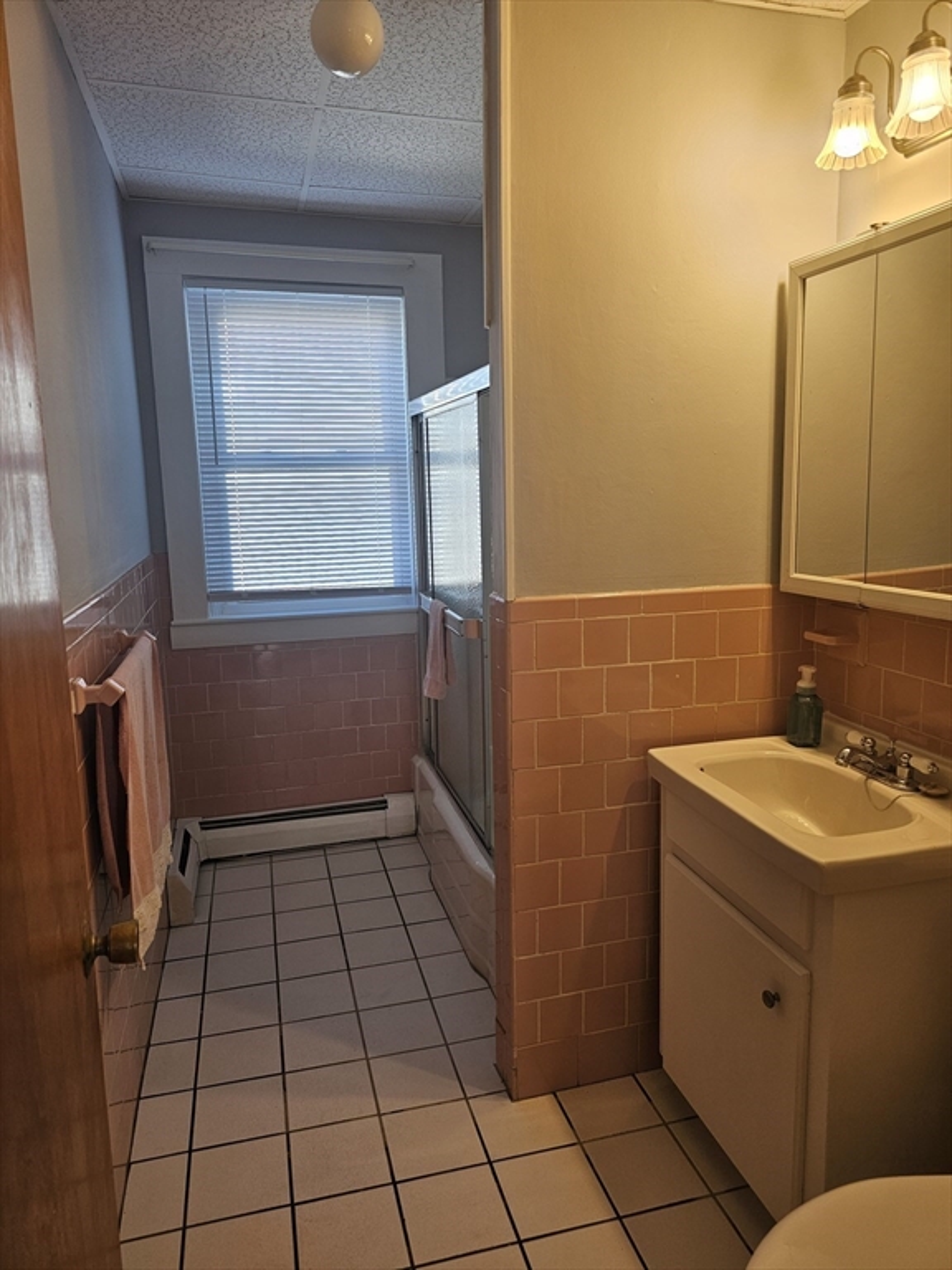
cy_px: 635
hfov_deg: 58.9
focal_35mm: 23
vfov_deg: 73.9
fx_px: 843
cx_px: 476
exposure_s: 1/120
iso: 64
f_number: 1.7
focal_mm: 6.3
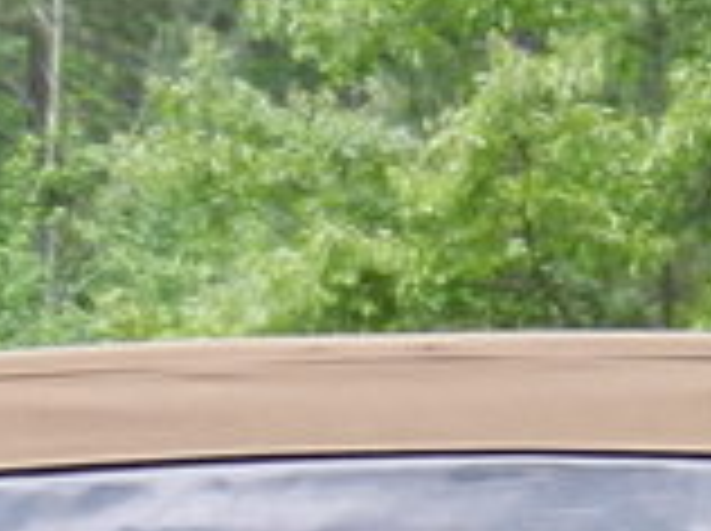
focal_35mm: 300
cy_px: 1150
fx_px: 6153
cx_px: 436
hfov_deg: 6.6
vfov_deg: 4.8
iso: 160
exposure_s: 1/200
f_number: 4.2
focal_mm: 8.2
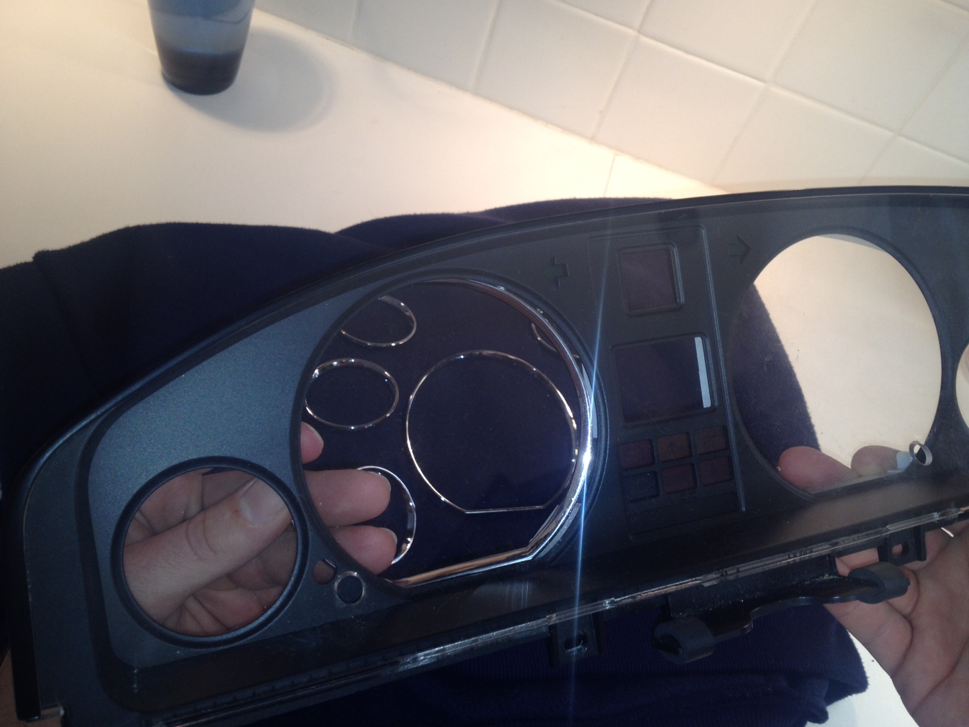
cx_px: 496
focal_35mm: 36
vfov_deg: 39.7
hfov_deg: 51.4
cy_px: 358
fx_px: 1008
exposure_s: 1/32
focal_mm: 4.28
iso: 50
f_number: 2.4
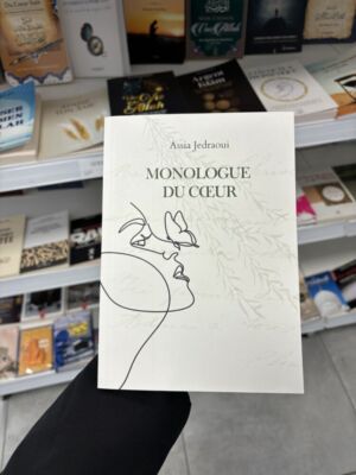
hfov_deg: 53.1
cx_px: 178
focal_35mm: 26
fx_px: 357
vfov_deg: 67.3
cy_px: 238
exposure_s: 1/100
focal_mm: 5.96
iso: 50
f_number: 1.6
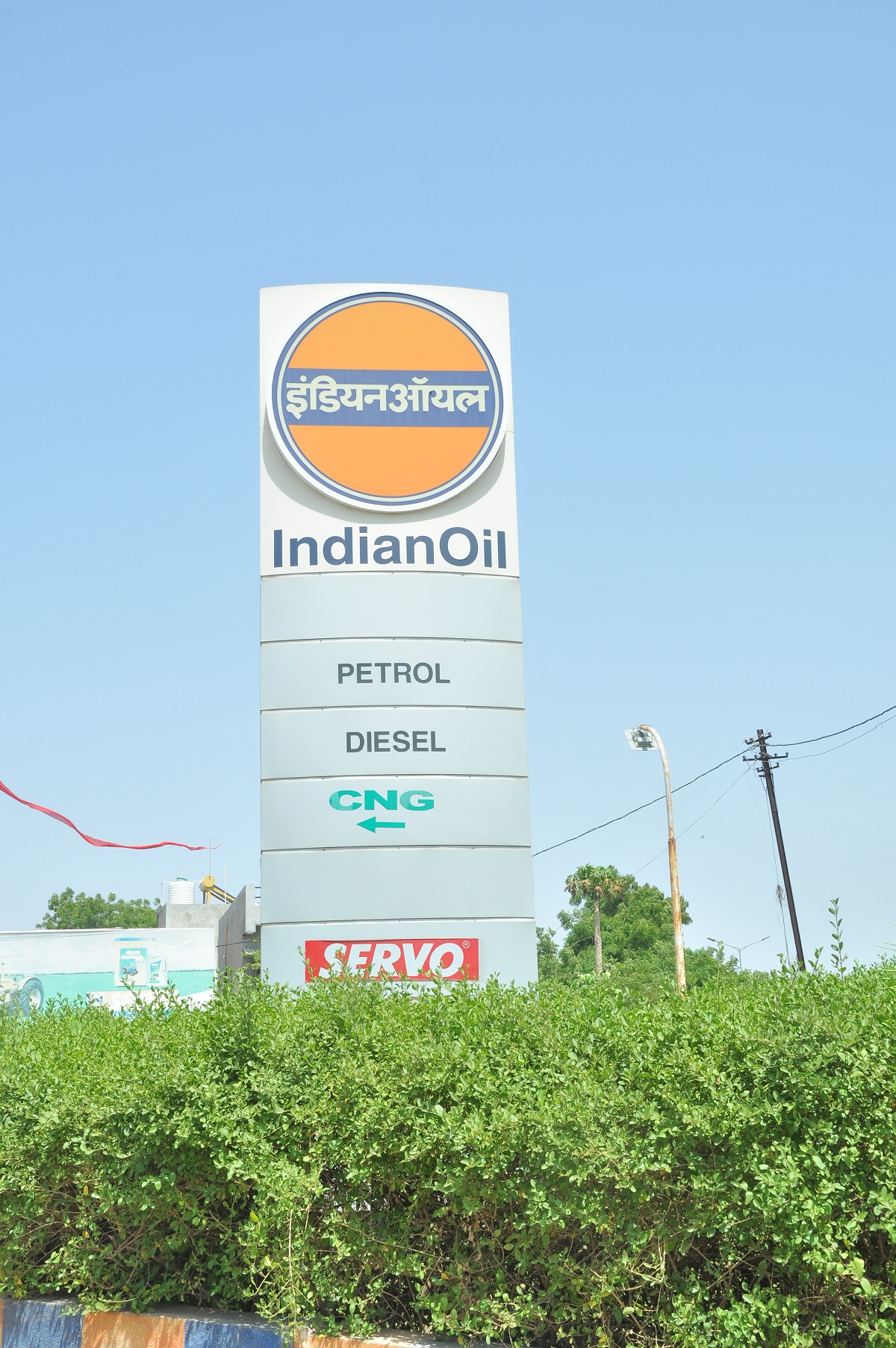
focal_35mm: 42
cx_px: 448
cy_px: 674
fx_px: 1571
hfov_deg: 31.8
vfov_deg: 46.4
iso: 200
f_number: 13
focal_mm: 28
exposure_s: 1/125
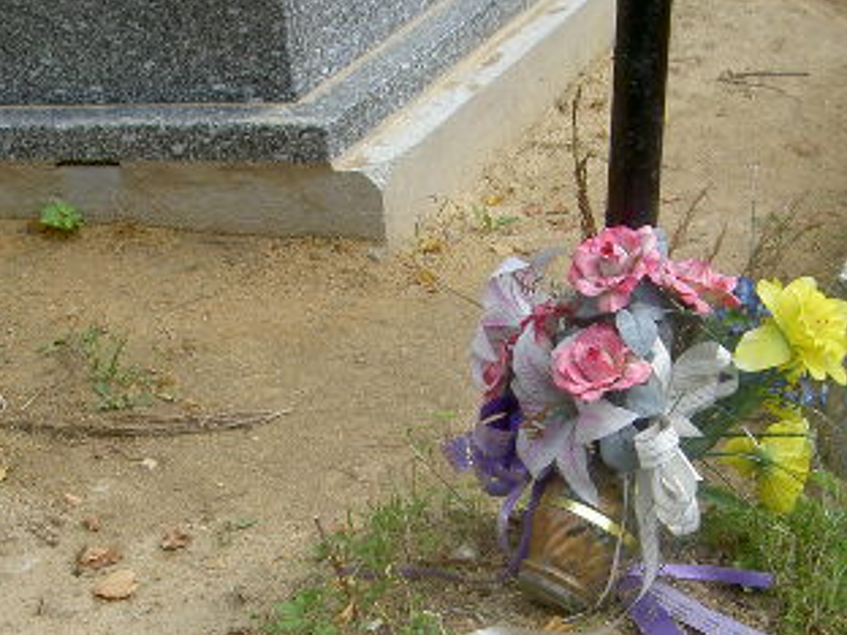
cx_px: 456
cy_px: 559
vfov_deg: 18.2
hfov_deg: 24.4
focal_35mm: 80
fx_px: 1957
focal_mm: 8
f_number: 4.7
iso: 50
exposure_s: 1/160
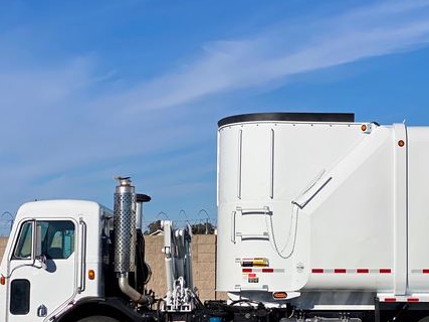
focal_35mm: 95
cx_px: 329
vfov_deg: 15.6
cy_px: 159
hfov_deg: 20.5
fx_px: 1177
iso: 25
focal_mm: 6
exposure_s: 1/5319
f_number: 2
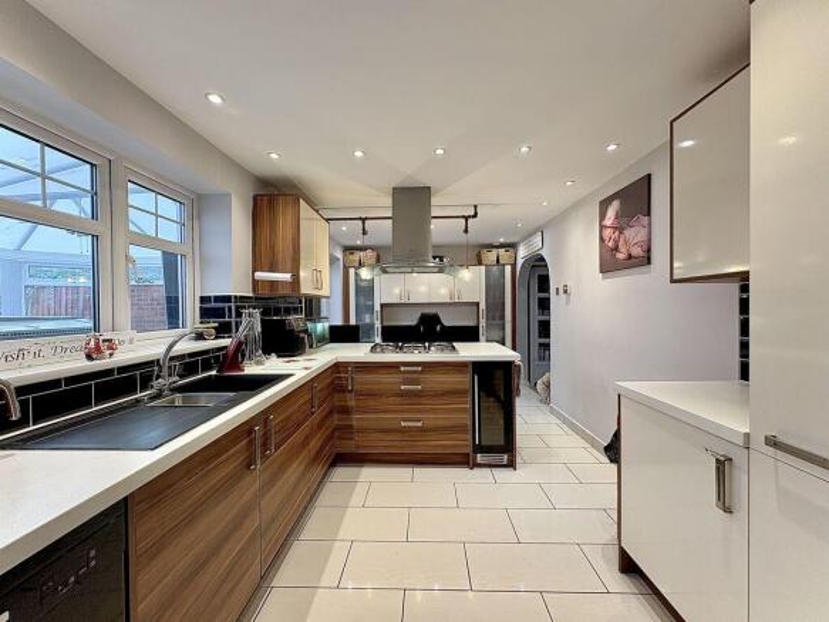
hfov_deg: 102.1
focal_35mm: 14
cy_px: 311
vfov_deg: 85.7
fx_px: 335
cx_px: 414
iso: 125
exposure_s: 1/50
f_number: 2.2
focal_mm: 2.22
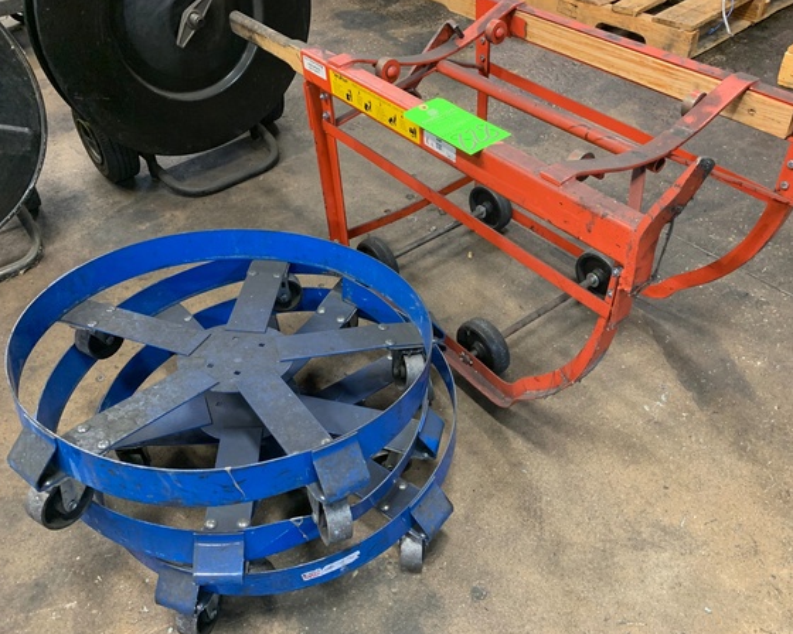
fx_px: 681
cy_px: 314
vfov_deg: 50.0
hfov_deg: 60.4
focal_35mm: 29
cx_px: 430
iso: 320
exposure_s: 1/60
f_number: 1.8
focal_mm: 4.25
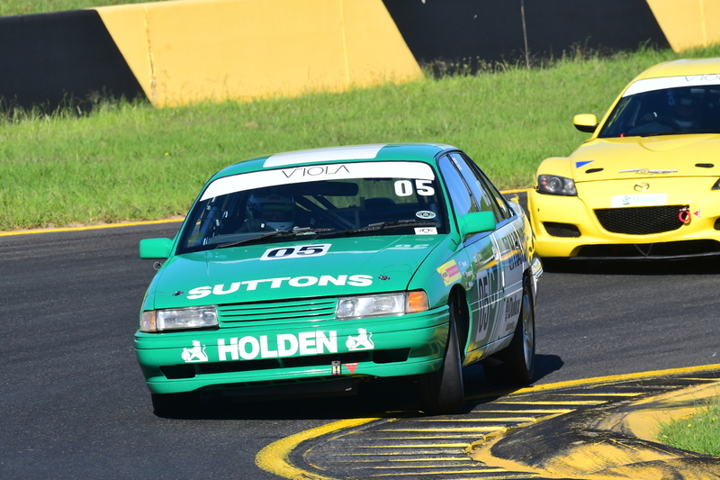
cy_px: 240
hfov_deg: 3.8
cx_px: 360
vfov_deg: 2.5
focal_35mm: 540
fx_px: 10797
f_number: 11
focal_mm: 360
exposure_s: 1/640
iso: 500
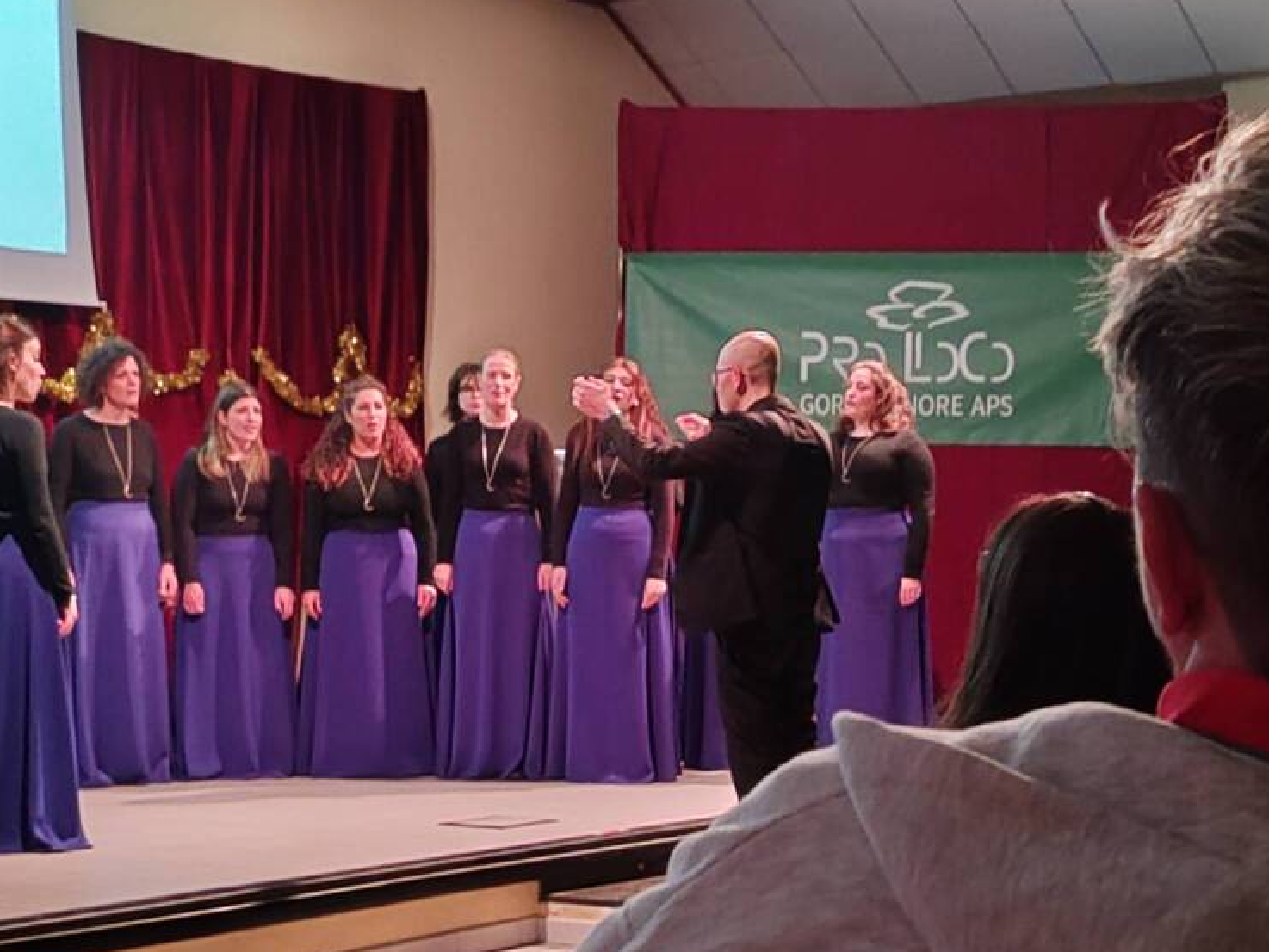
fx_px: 2750
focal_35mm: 75
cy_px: 585
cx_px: 659
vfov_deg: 19.6
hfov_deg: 26.0
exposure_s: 1/50
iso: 2000
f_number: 1.9
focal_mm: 6.12
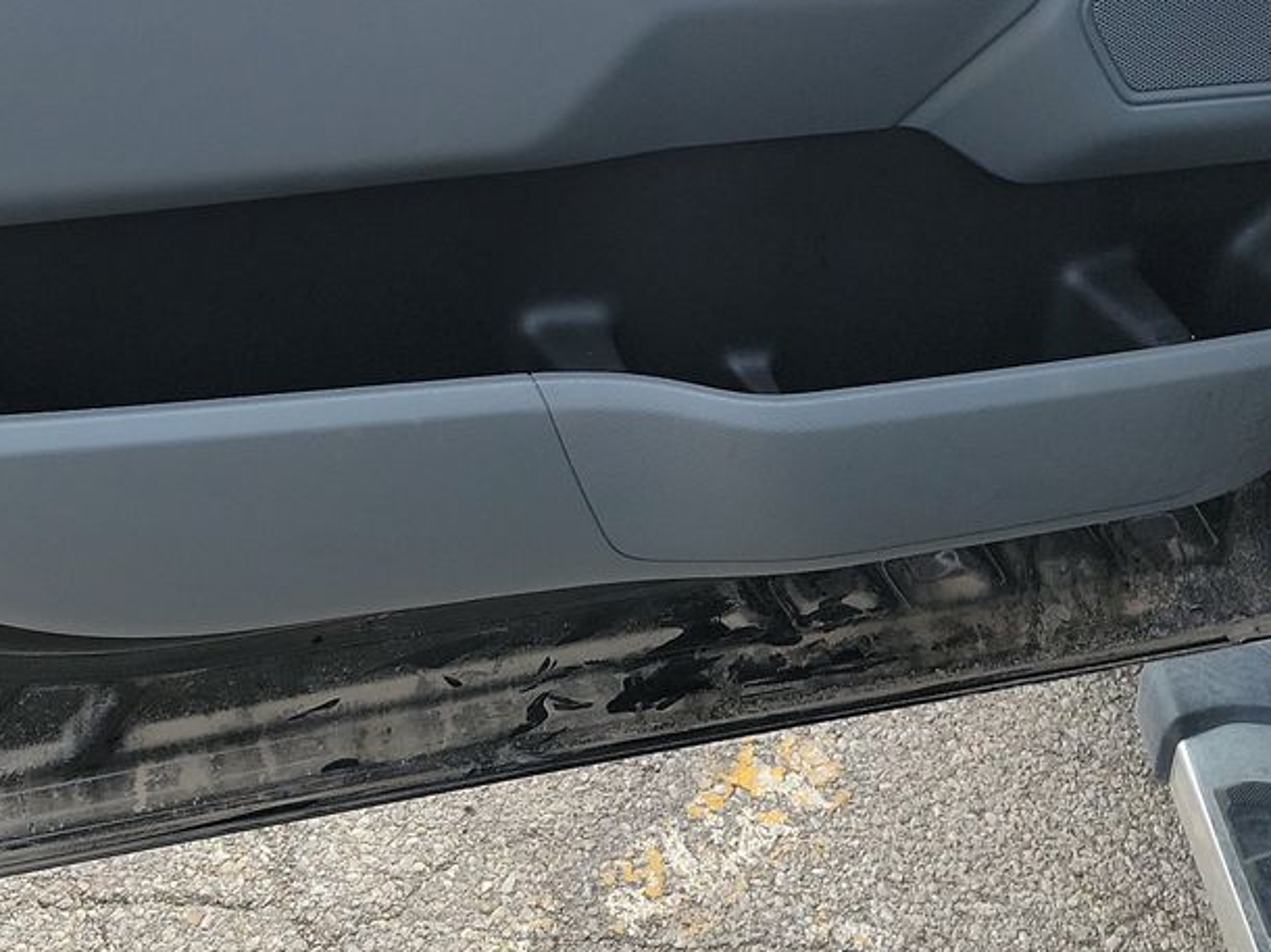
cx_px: 392
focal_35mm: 63
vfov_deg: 21.9
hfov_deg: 30.4
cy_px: -115
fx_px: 2312
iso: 50
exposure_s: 1/264
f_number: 1.8
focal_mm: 6.7
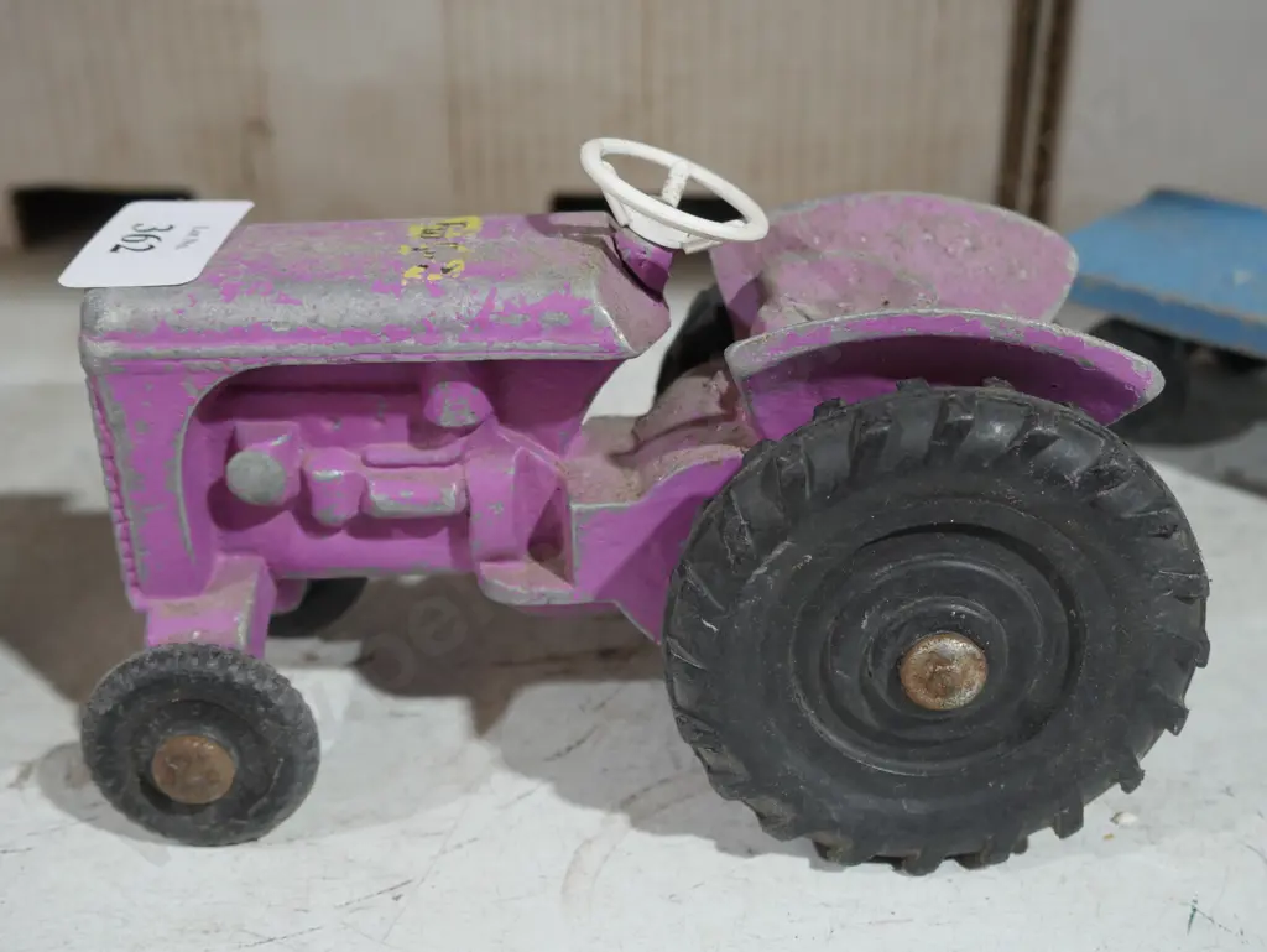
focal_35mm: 46
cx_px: 634
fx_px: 1684
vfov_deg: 31.5
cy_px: 476
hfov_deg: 41.2
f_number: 5.1
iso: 1250
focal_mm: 23
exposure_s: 1/60
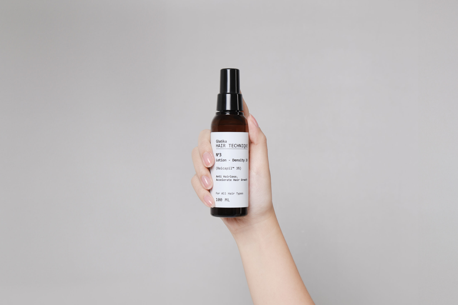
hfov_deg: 40.3
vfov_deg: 27.5
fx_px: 623
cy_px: 152
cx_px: 229
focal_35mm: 49
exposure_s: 1/80
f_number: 5.6
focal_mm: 32.9
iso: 200
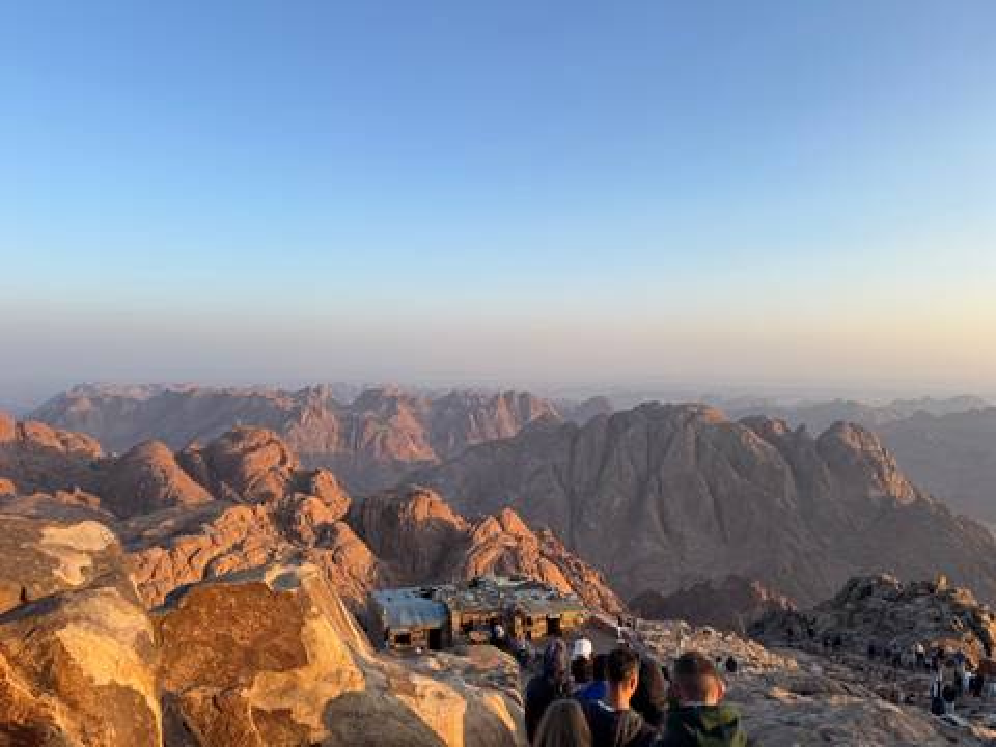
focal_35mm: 24
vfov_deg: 56.8
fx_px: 691
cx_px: 498
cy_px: 374
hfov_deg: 71.6
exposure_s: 1/1456
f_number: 1.78
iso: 80
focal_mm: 6.76
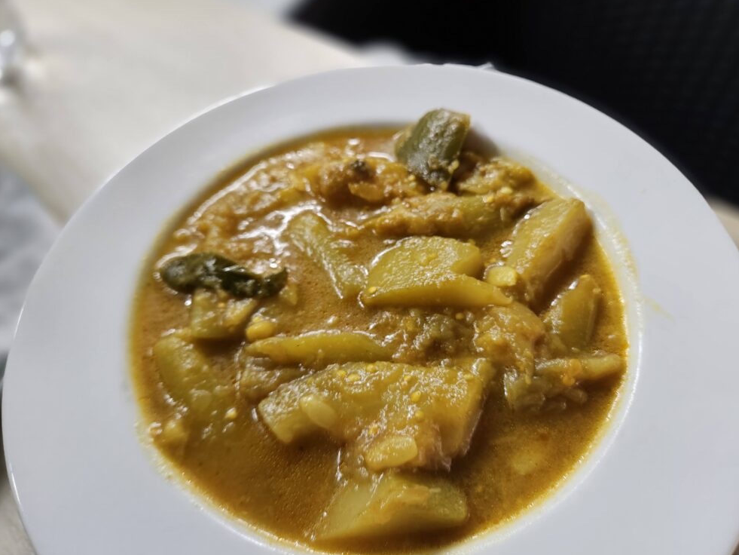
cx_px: 378
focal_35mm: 24
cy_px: 274
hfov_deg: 71.6
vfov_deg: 56.8
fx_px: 512
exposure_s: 1/100
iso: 200
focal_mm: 5.4
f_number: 1.8
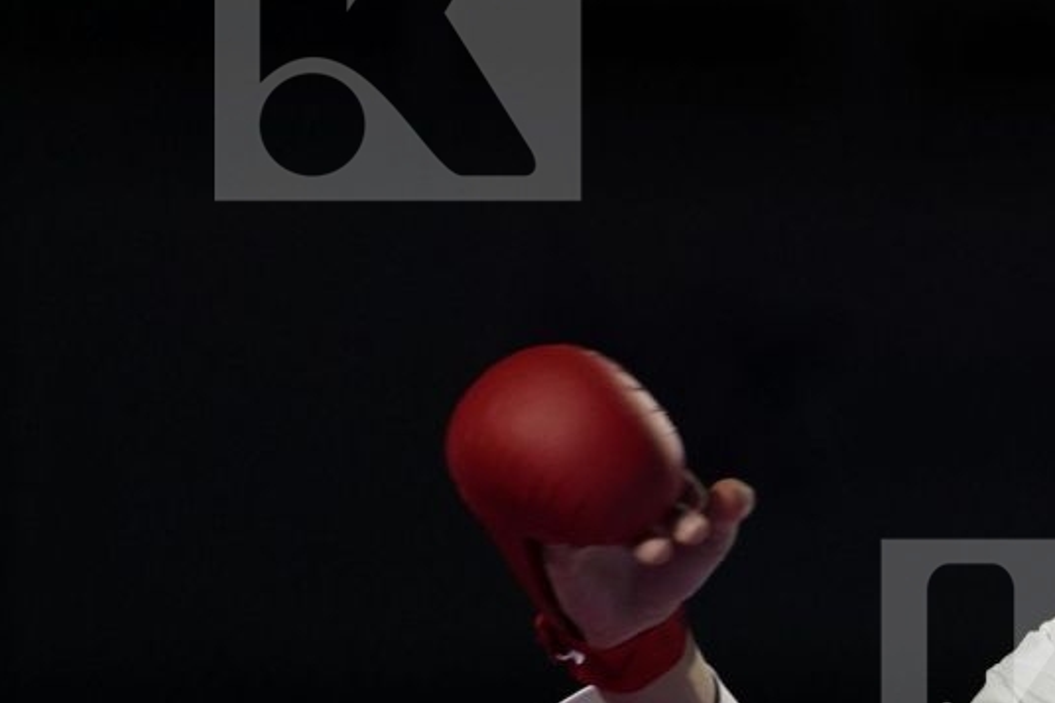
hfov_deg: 3.3
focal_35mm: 618
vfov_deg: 2.2
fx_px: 18104
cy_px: 719
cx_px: 1732
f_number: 2.8
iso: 1600
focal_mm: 184
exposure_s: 1/1000
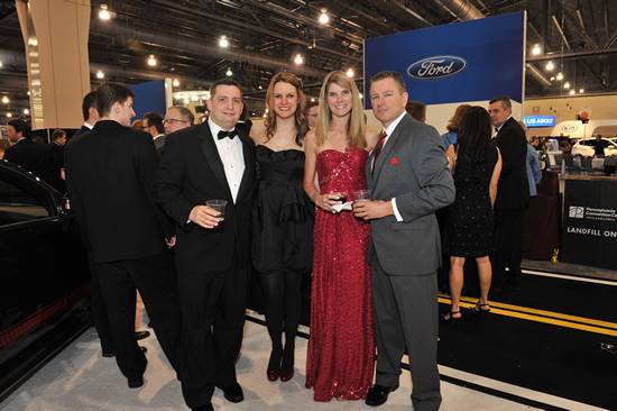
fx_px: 411
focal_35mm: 24
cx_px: 308
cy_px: 206
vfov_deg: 53.1
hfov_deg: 73.8
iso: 1250
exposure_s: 1/50
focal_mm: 24
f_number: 9
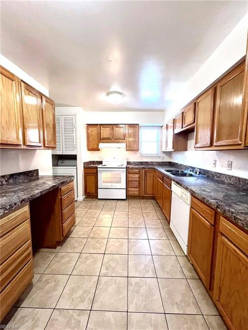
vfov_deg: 106.2
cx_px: 124
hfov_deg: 89.9
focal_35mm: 13
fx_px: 124
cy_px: 165
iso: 320
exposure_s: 1/60
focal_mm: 1.57
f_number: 1.8
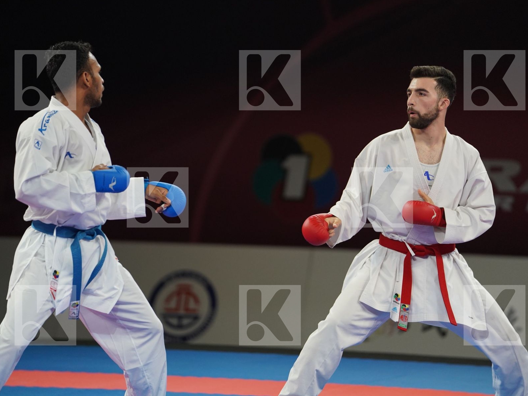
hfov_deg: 9.2
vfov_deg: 6.9
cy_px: 198
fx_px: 3279
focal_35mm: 215
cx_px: 270
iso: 2000
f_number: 2.8
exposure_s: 1/1000
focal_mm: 198
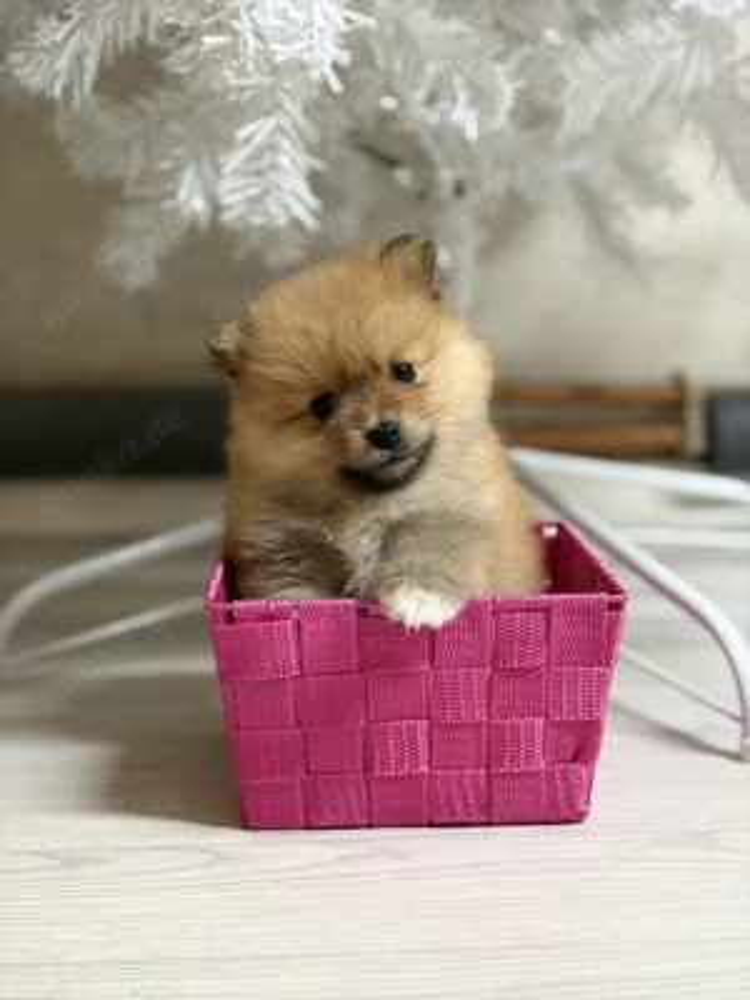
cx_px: 375
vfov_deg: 36.8
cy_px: 500
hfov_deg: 28.0
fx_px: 1502
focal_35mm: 52
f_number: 1.6
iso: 160
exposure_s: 1/33
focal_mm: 5.96
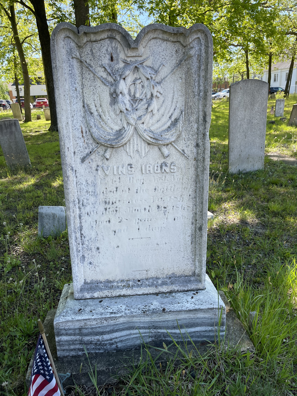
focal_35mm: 26
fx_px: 297
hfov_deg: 53.1
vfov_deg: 67.3
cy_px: 198
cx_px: 148
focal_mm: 5.1
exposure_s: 1/1087
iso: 32
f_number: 1.6
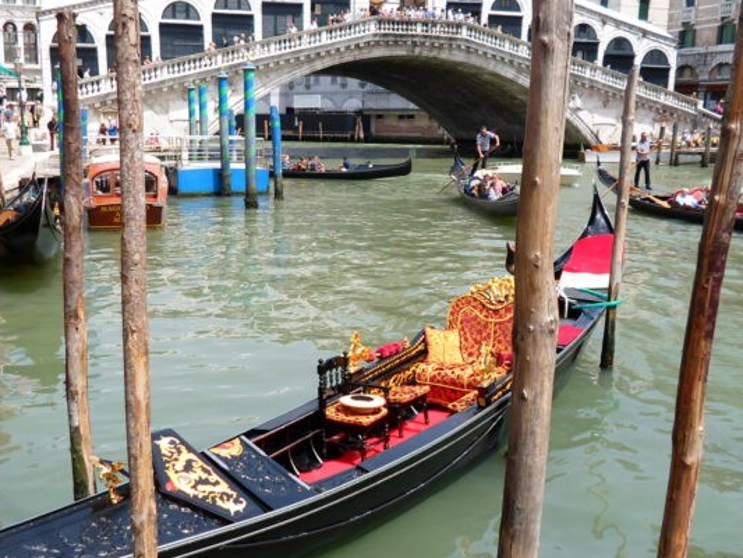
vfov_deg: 39.7
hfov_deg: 51.3
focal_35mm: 36
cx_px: 342
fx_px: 773
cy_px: 283
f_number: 2.5
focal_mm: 4.5
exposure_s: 1/1000
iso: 80
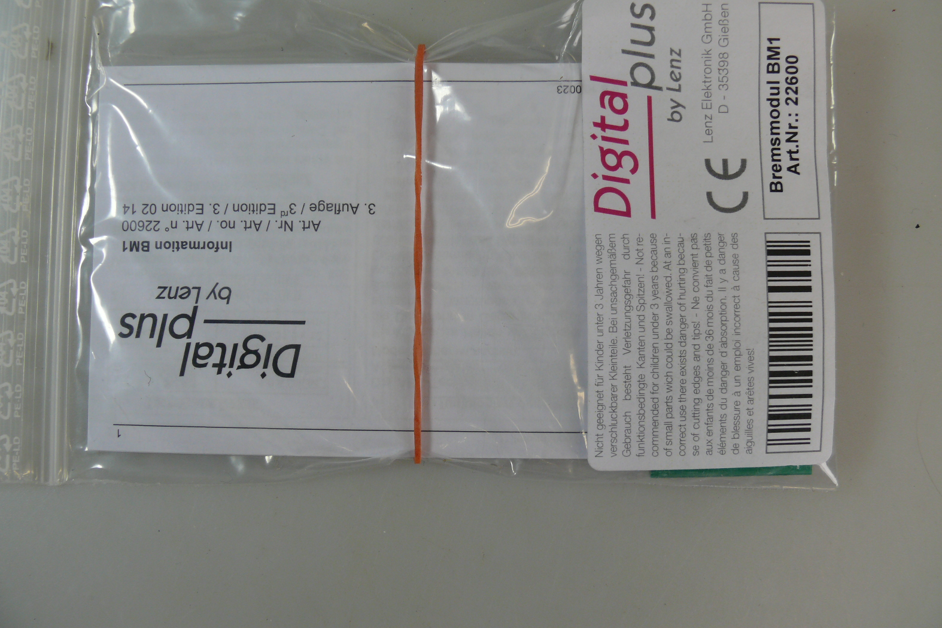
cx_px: 473
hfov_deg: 51.9
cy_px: 274
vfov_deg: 35.9
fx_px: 968
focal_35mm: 37
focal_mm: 7.4
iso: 100
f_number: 4
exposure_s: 1/125
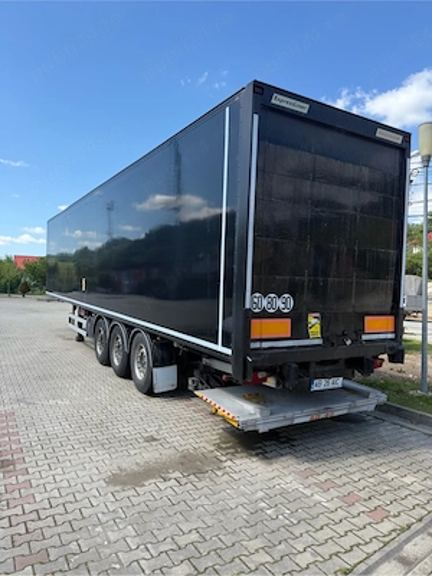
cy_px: 288
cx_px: 216
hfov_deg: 56.8
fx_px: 399
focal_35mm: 24
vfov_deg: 71.6
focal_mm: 6.76
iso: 80
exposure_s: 1/1949
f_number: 1.78
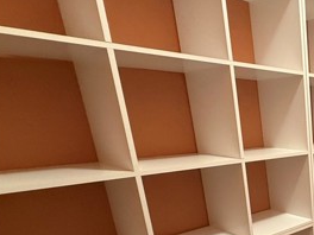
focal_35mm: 34
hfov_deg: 39.7
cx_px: 372
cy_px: 207
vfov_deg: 39.2
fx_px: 308
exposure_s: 1/60
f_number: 2.2
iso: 500
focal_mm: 2.22
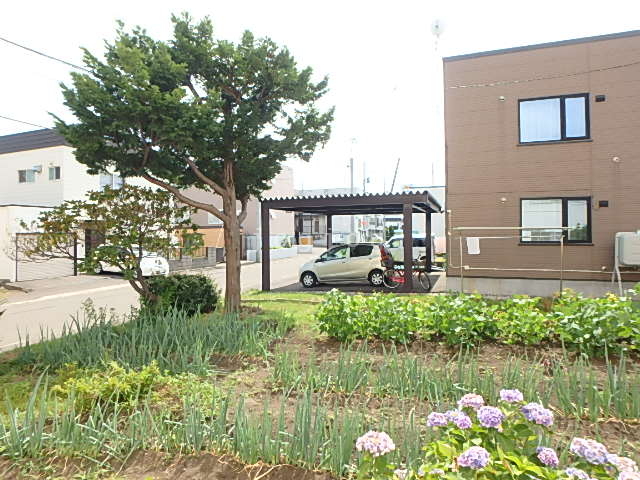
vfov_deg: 63.4
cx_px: 320
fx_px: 388
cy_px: 240
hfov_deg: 79.0
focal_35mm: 21
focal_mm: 3.7
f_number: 3.5
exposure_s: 1/400
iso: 125
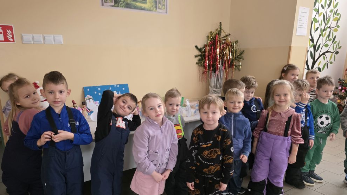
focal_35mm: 26
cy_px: 117
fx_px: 239
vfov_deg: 44.1
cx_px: 168
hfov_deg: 71.9
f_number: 1.7
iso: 1000
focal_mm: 6.3
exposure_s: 1/120
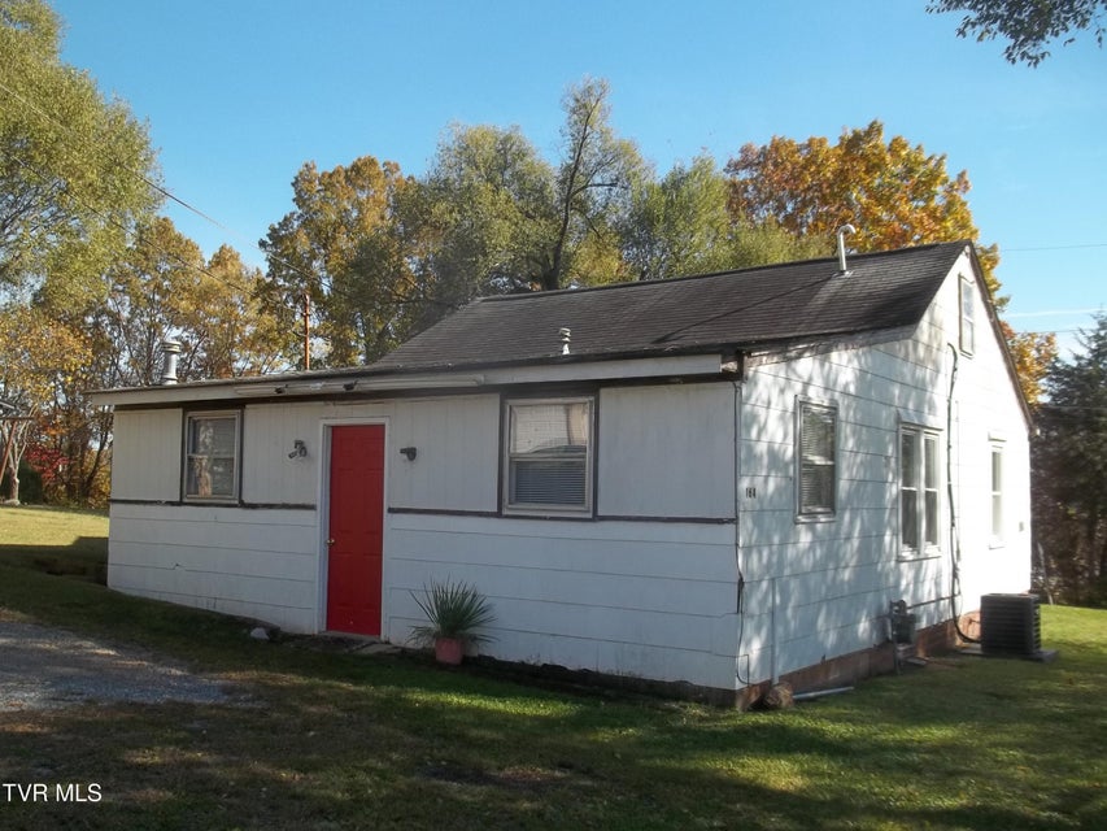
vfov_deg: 43.0
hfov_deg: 55.3
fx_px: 1055
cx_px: 554
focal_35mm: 33
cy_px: 416
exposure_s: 1/500
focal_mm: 5.9
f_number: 3.3
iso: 64
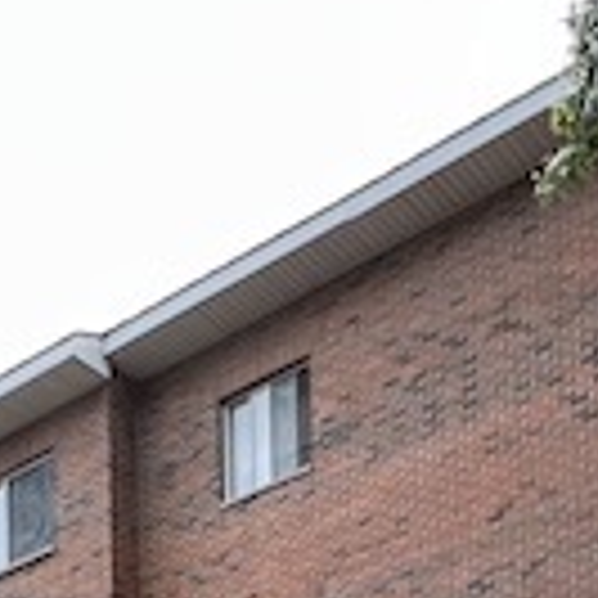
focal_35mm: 69
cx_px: 108
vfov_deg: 17.5
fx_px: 1349
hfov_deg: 24.5
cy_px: 1209
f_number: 1.8
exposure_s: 1/326
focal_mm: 1.57
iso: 32
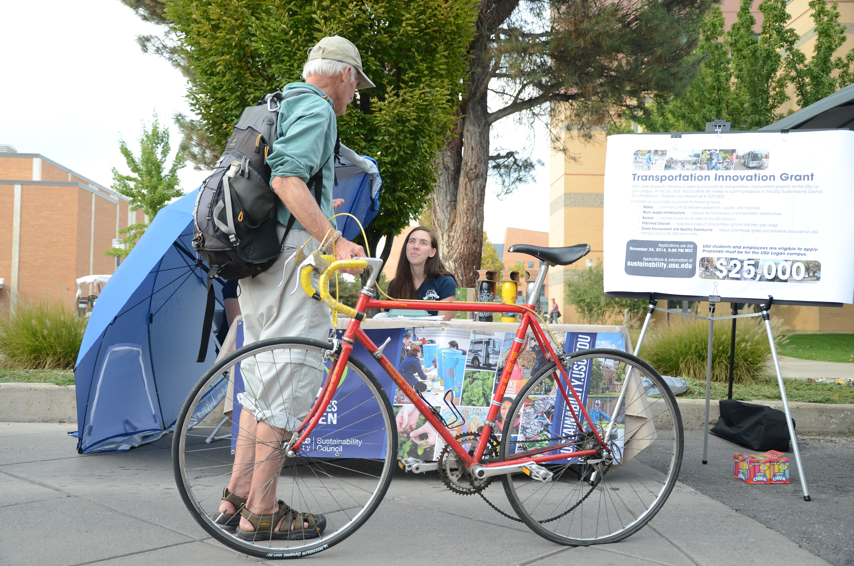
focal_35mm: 38
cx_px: 427
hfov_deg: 51.4
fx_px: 888
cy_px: 283
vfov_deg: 35.3
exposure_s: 1/160
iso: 160
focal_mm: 25
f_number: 4
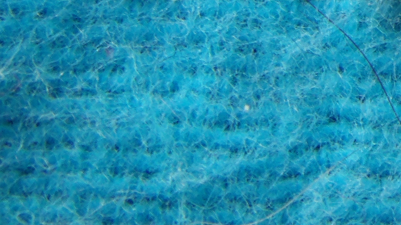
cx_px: 652
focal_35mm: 212
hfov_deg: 9.8
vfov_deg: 5.6
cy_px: -223
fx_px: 2254
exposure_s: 1/30
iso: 152
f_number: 5.3
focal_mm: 9.2
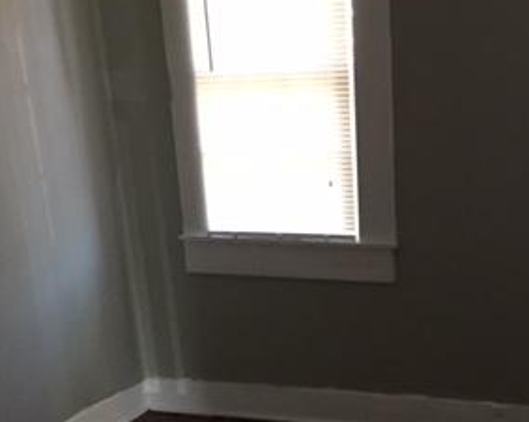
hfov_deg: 29.4
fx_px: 1001
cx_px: 342
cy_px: 396
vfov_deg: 23.1
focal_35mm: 64
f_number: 2.2
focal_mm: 4.15
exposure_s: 1/30
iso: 200
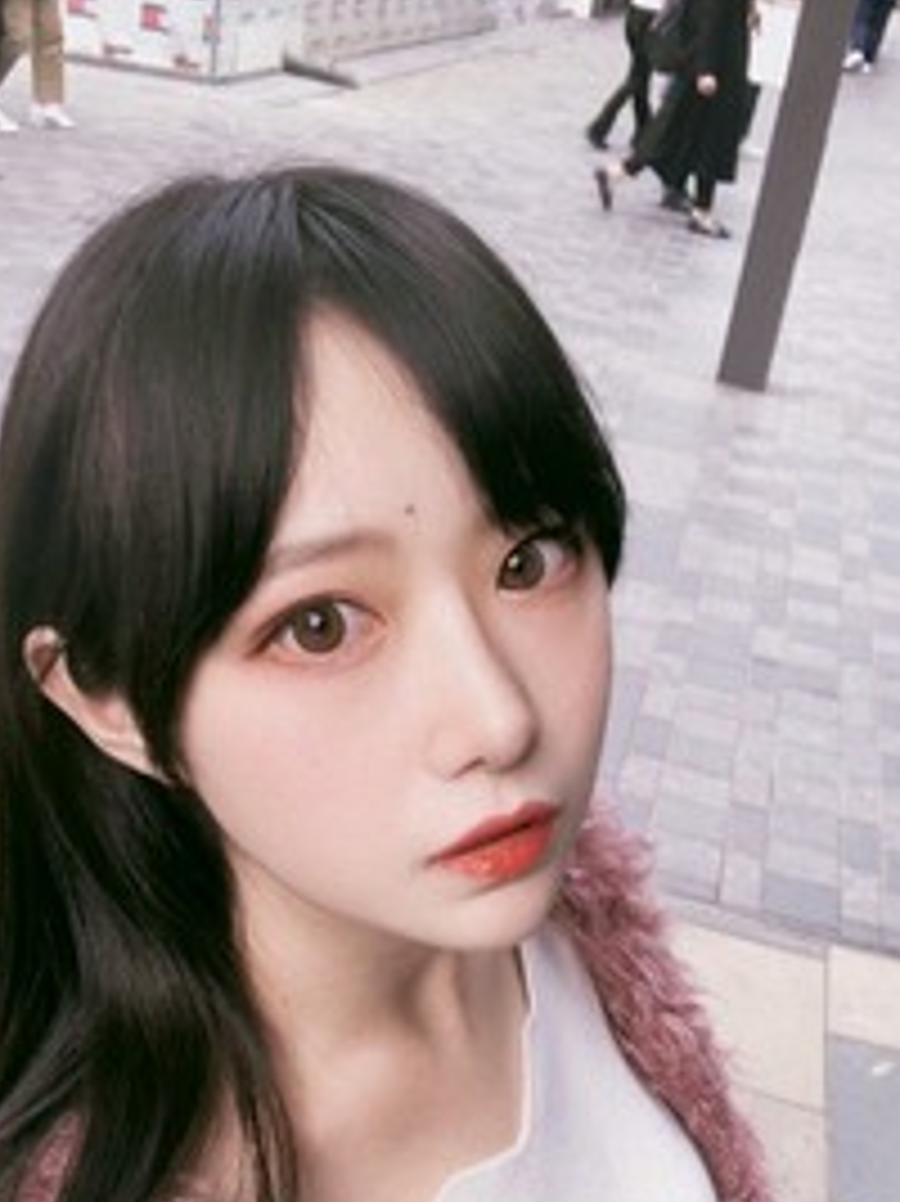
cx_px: 396
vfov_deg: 39.3
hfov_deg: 30.2
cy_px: 792
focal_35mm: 48
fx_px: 1665
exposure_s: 1/60
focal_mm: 2.87
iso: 20
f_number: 2.2
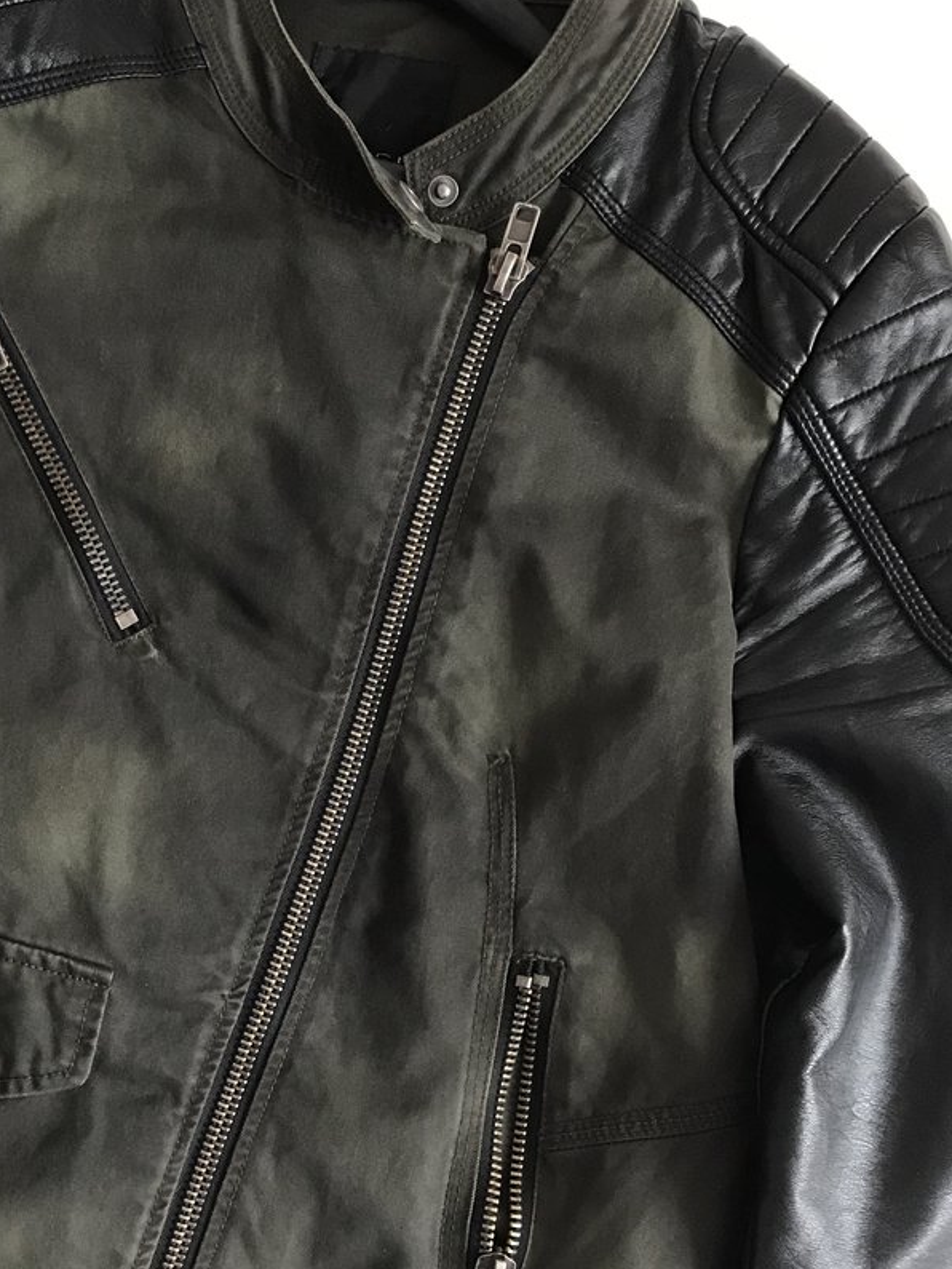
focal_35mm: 47
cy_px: 749
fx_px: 1723
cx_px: 195
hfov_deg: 30.2
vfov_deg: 40.3
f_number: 1.8
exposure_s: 1/17
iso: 64
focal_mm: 3.99
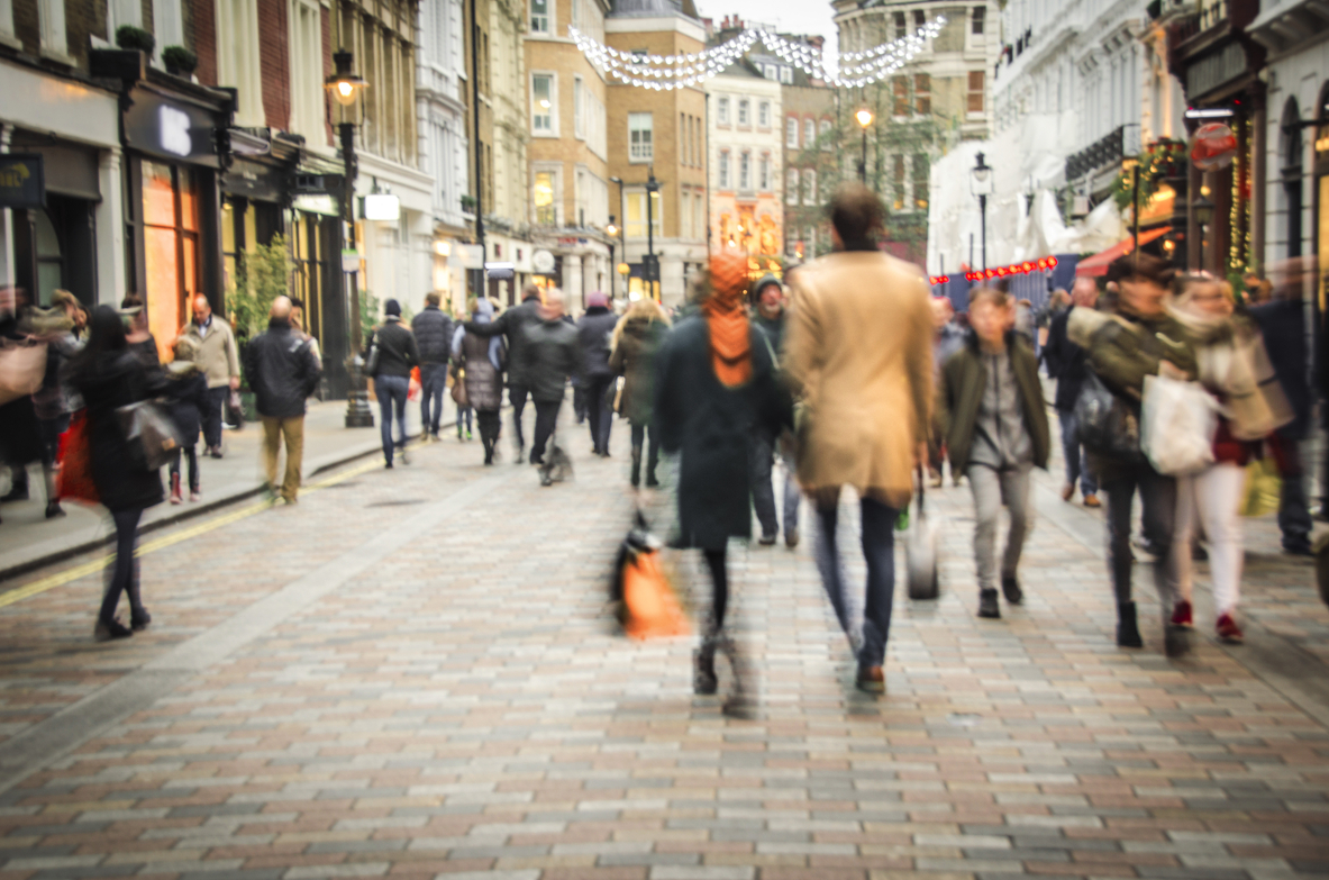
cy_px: 440
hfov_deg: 28.1
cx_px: 664
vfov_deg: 18.8
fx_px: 2652
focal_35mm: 72
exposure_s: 1/2.5
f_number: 8
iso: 100
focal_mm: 48
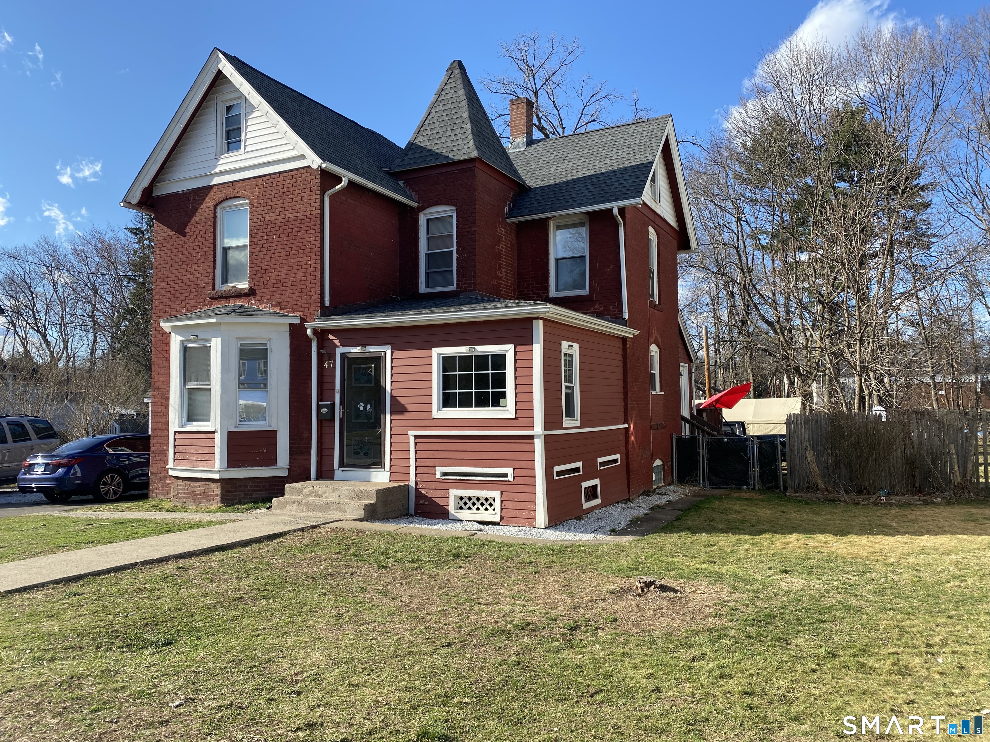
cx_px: 495
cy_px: 371
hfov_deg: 67.3
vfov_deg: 53.1
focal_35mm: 26
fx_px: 744
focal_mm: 4.25
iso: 32
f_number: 1.8
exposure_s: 1/1543
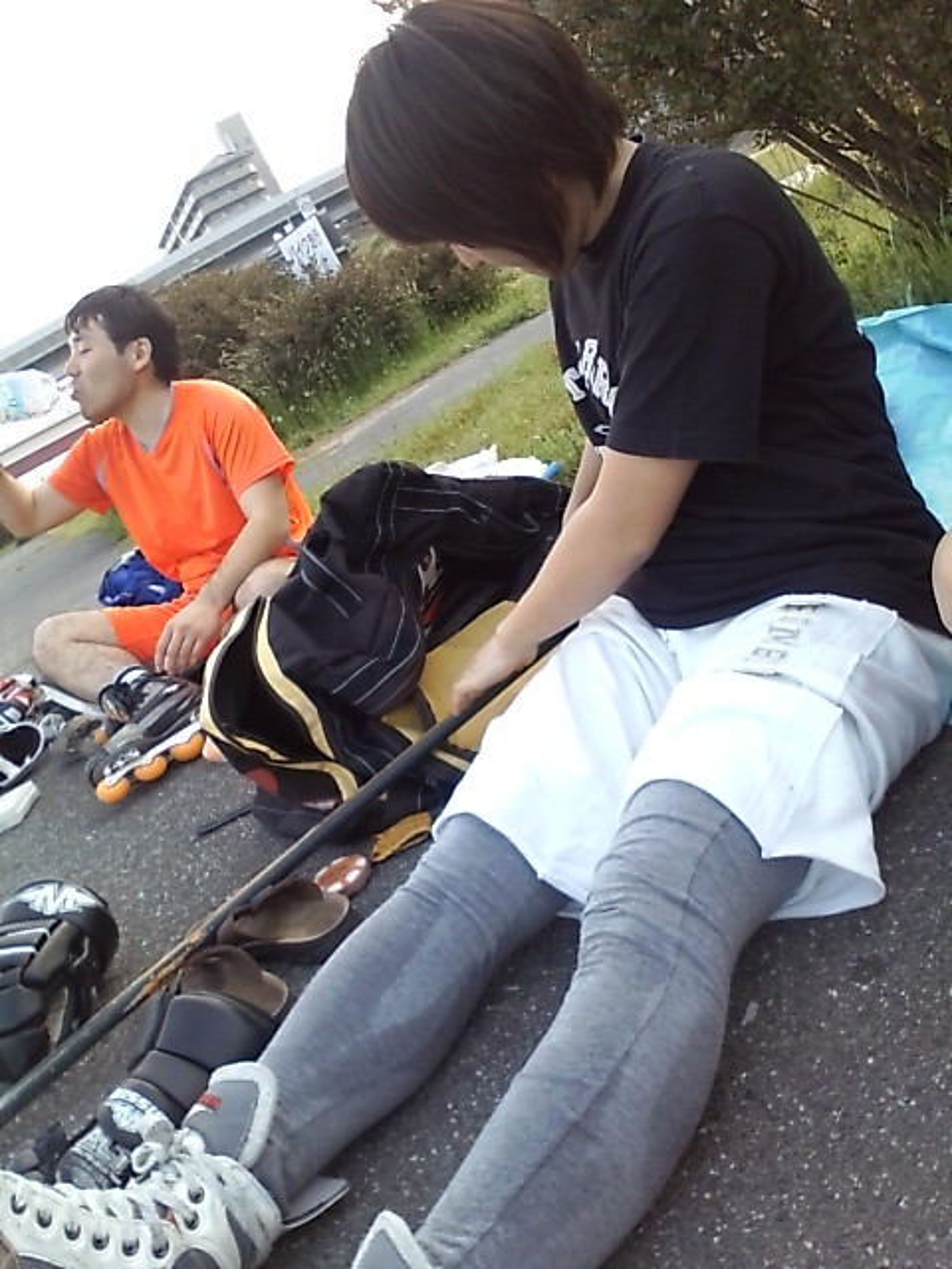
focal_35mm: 29
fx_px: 1063
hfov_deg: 48.2
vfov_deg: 61.7
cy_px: 634
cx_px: 476
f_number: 3.5
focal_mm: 3.73
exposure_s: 1/58.8
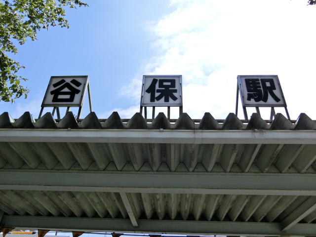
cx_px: 158
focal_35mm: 29
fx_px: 265
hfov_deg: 61.7
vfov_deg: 48.2
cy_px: 118
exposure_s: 1/250
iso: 80
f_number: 7.4
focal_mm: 5.2
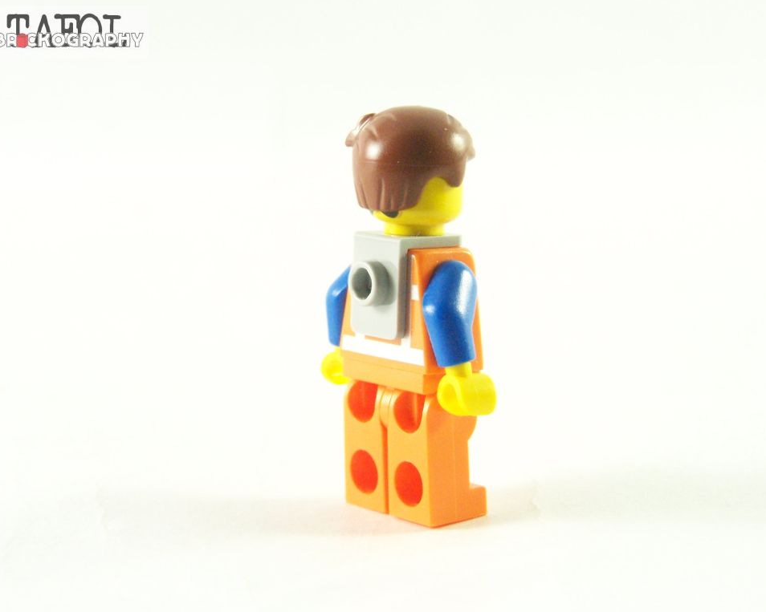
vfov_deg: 14.0
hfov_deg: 17.5
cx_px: 391
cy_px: 306
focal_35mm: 110
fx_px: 2494
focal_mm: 17.5
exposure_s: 1/60
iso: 400
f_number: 3.6
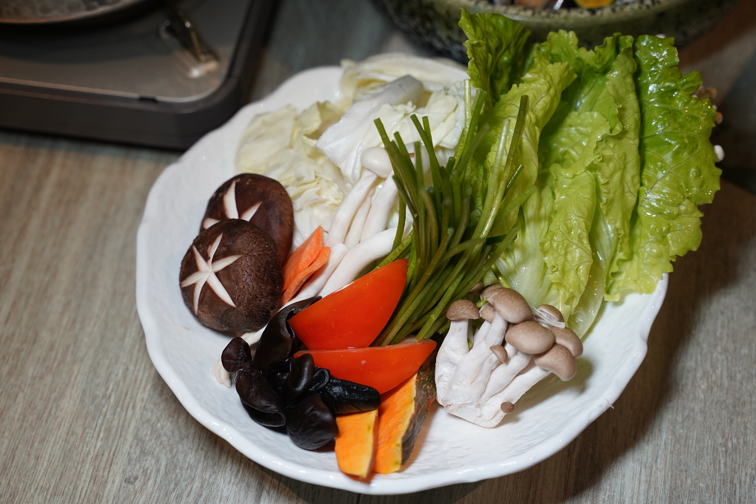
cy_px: 252
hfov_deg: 33.9
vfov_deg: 23.0
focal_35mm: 59
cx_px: 378
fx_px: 1239
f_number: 4
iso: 1000
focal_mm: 59
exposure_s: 1/160
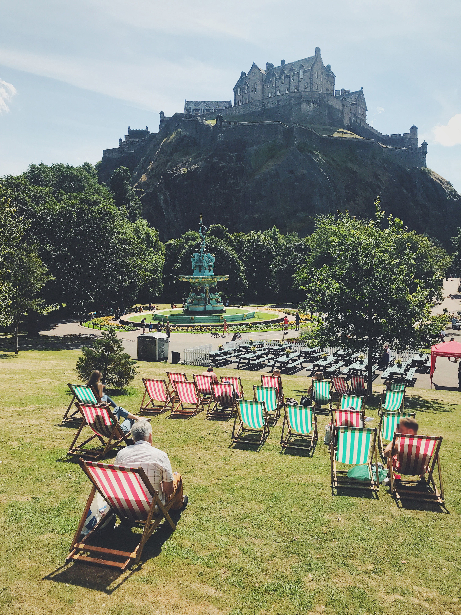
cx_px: 230
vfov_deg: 63.4
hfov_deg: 49.7
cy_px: 308
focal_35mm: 28
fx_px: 497
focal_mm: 3.99
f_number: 1.8
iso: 20
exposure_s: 1/2740
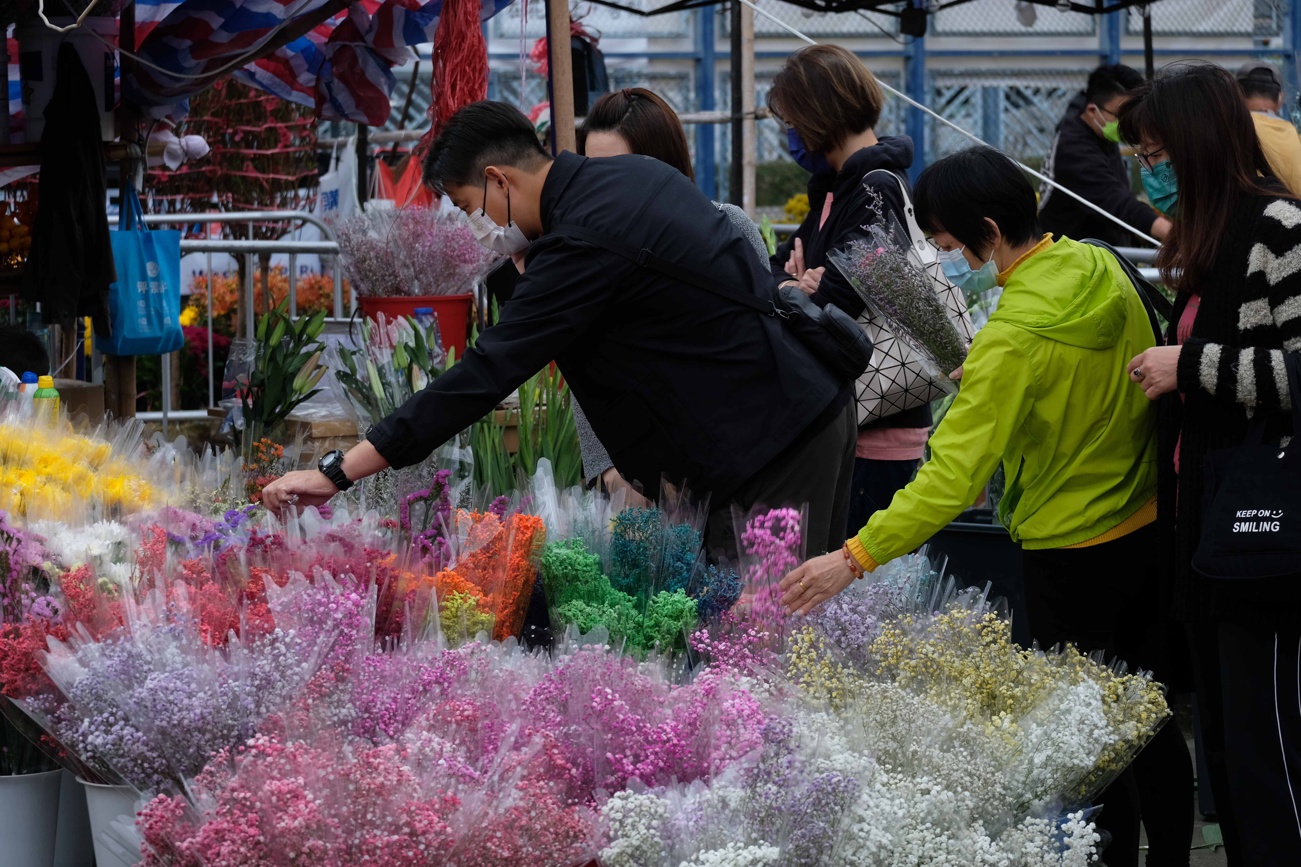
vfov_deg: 12.9
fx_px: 3830
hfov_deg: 19.3
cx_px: 659
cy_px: 415
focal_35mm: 106
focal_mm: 67.1
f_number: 4.8
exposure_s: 1/250
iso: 200
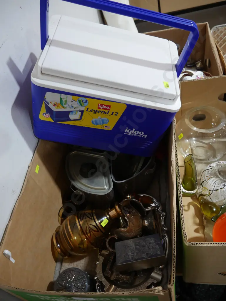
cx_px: 113
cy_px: 150
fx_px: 244
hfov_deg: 49.8
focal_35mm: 28
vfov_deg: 63.4
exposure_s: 1/60
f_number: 3.5
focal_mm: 14
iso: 1000
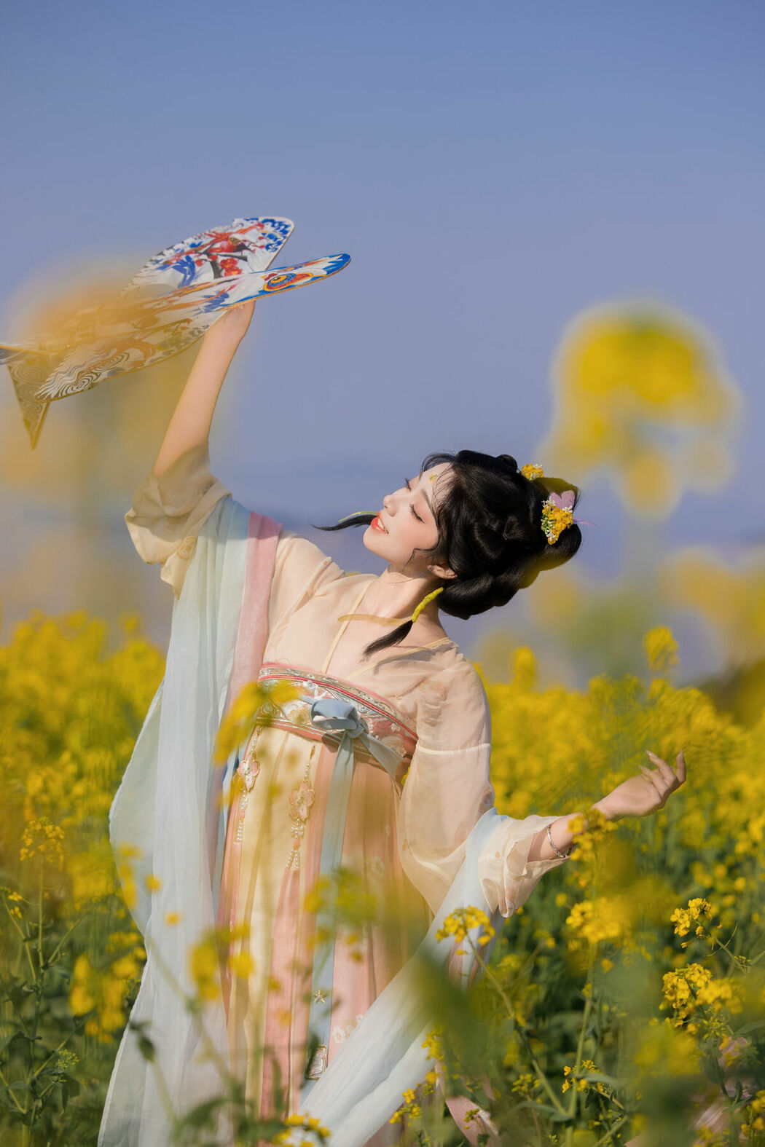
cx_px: 382
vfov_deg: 19.1
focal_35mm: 107
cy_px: 574
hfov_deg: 12.8
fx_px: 3410
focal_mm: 108
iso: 100
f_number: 2.8
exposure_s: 1/2000
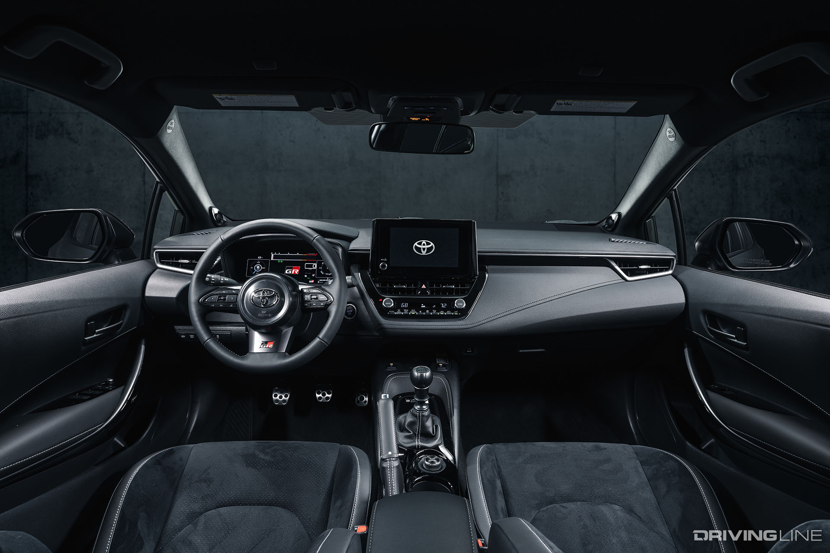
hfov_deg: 76.1
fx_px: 530
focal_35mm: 23
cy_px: 276
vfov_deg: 55.1
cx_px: 415
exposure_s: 2
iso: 100
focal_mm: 23
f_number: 9
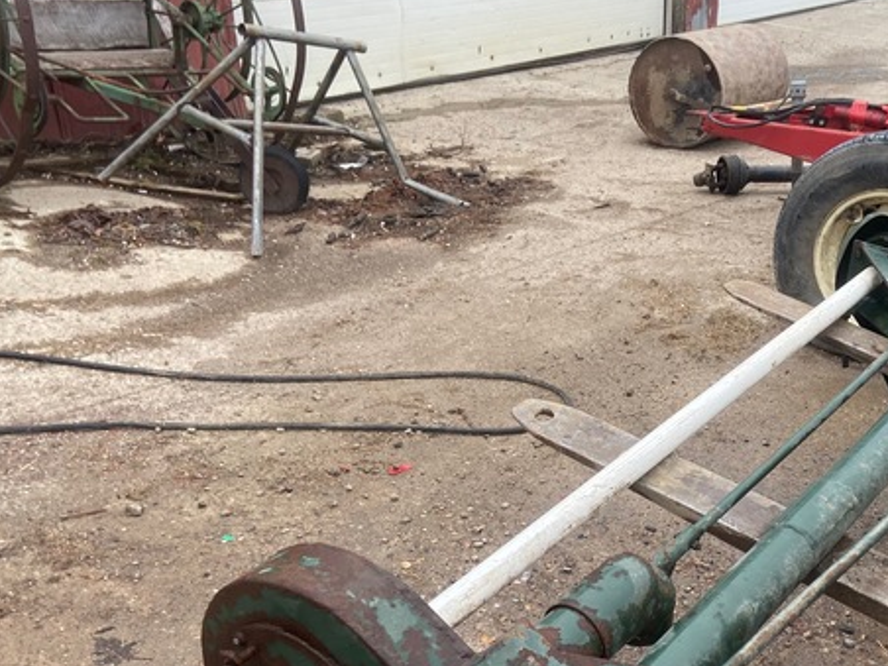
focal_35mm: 46
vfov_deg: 31.3
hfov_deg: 40.3
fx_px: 1180
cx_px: 644
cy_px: 438
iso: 32
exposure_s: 1/793
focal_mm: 4.25
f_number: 1.8
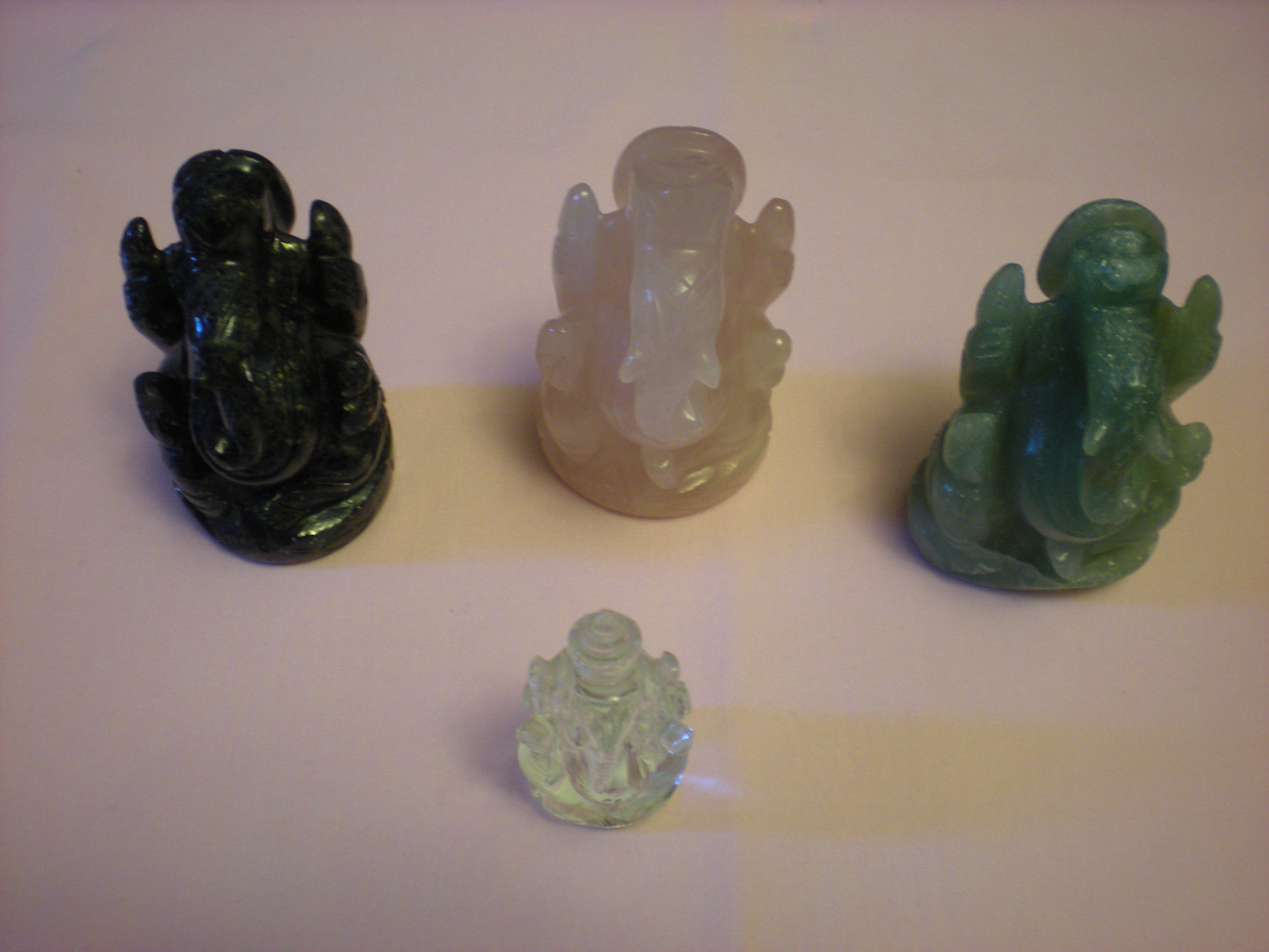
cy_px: 476
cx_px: 634
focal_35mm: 38
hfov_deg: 49.0
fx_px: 1393
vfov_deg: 37.7
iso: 213
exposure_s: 1/8
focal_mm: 6.3
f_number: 3.1
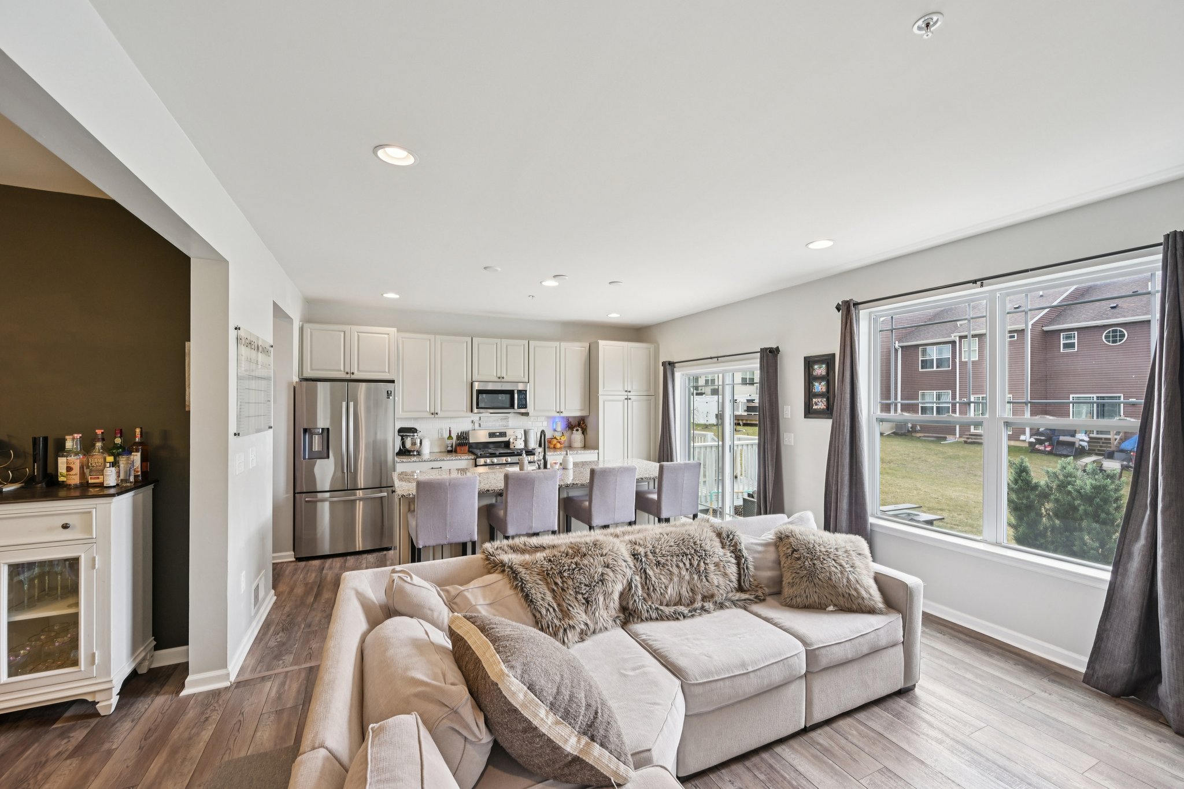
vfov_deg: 81.2
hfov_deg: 104.3
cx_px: 592
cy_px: 394
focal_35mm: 14
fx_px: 460
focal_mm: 14
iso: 280
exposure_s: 1/15
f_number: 8
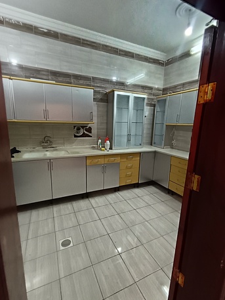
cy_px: 150
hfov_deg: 74.8
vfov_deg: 91.0
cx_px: 112
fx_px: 147
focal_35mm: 17
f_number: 2.2
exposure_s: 1/40
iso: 744
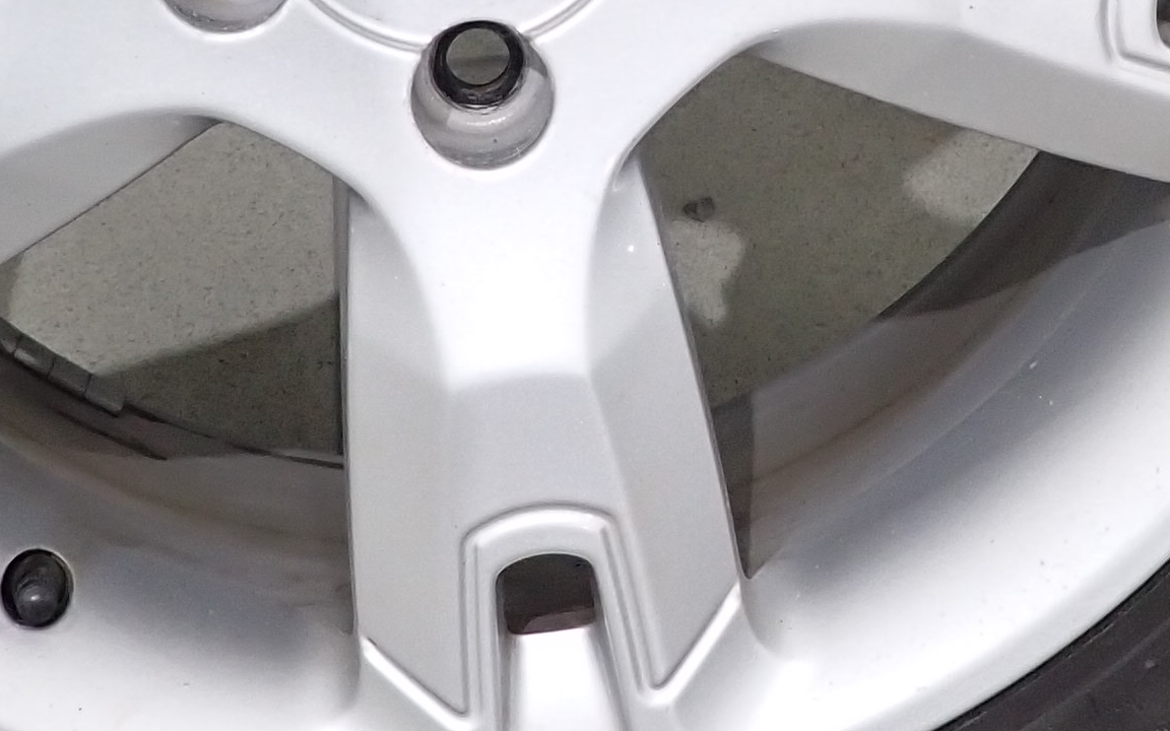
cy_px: -172
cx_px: 630
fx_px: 2934
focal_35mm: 92
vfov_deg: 13.8
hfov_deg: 22.6
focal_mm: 4.5
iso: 200
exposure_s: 1/50
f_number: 2
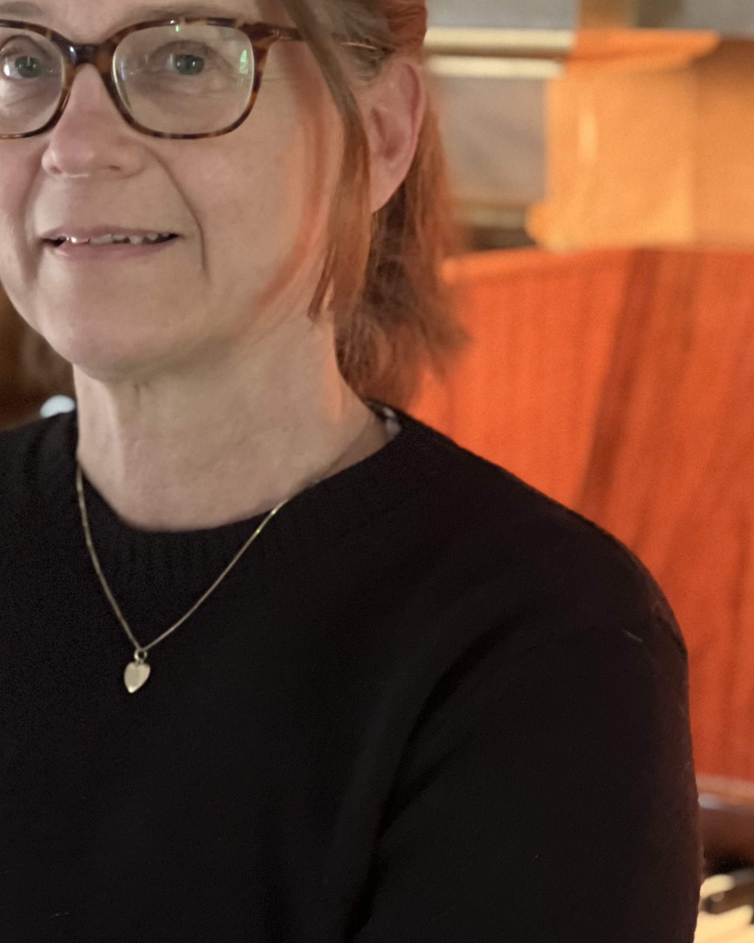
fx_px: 3933
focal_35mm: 141
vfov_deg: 13.7
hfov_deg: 10.9
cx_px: 132
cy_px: 446
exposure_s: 1/14
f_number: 2.8
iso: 1000
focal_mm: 9
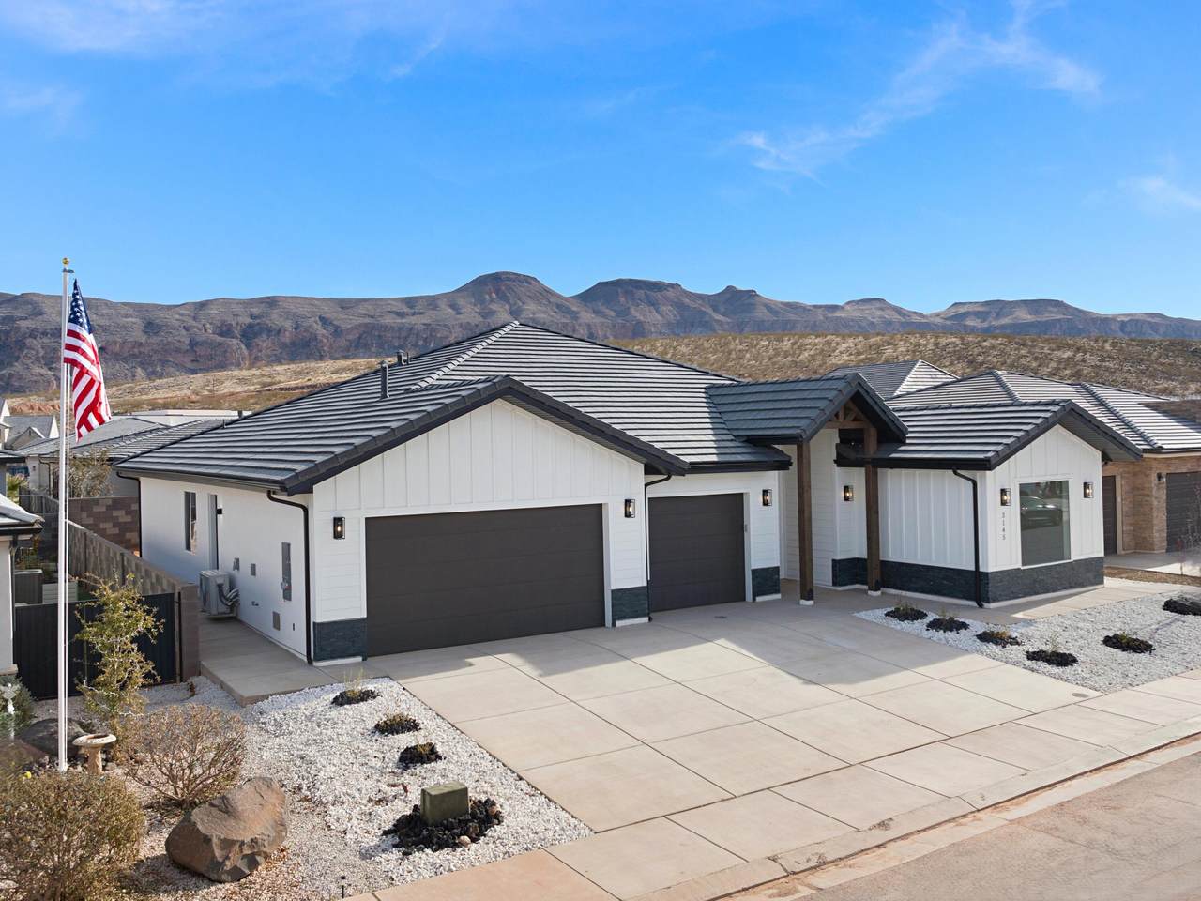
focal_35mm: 24
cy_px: 450
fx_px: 833
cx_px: 600
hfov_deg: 71.6
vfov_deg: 56.8
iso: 260
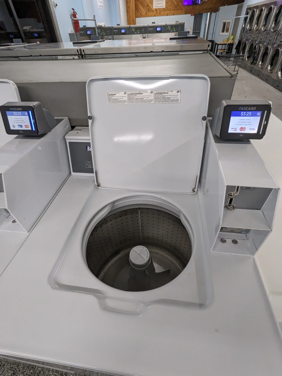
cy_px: 188
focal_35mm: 16
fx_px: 174
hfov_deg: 78.1
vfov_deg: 94.5
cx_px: 141
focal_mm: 2.22
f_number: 2.2
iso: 319
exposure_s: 1/120
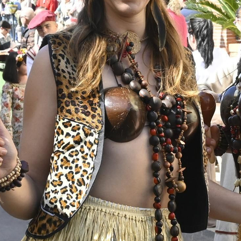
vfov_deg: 17.9
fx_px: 762
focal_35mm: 97
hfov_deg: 17.8
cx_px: 196
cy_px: 71
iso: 640
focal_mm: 21.5
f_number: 6.3
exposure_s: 1/640
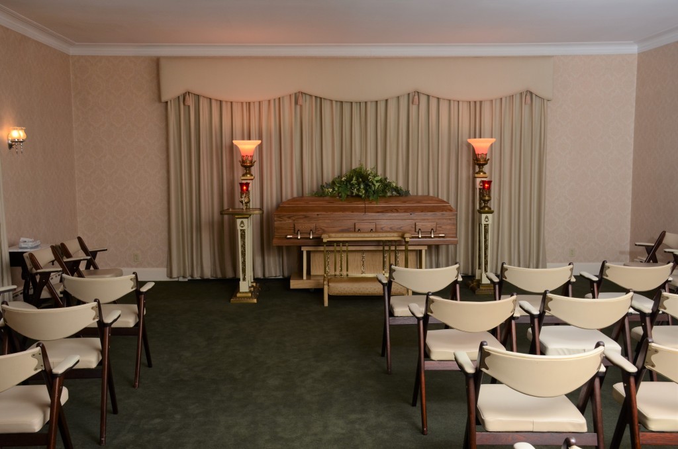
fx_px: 733
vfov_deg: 34.1
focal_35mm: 39
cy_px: 224
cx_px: 339
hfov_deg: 49.6
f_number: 8
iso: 400
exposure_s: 1/60
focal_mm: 26
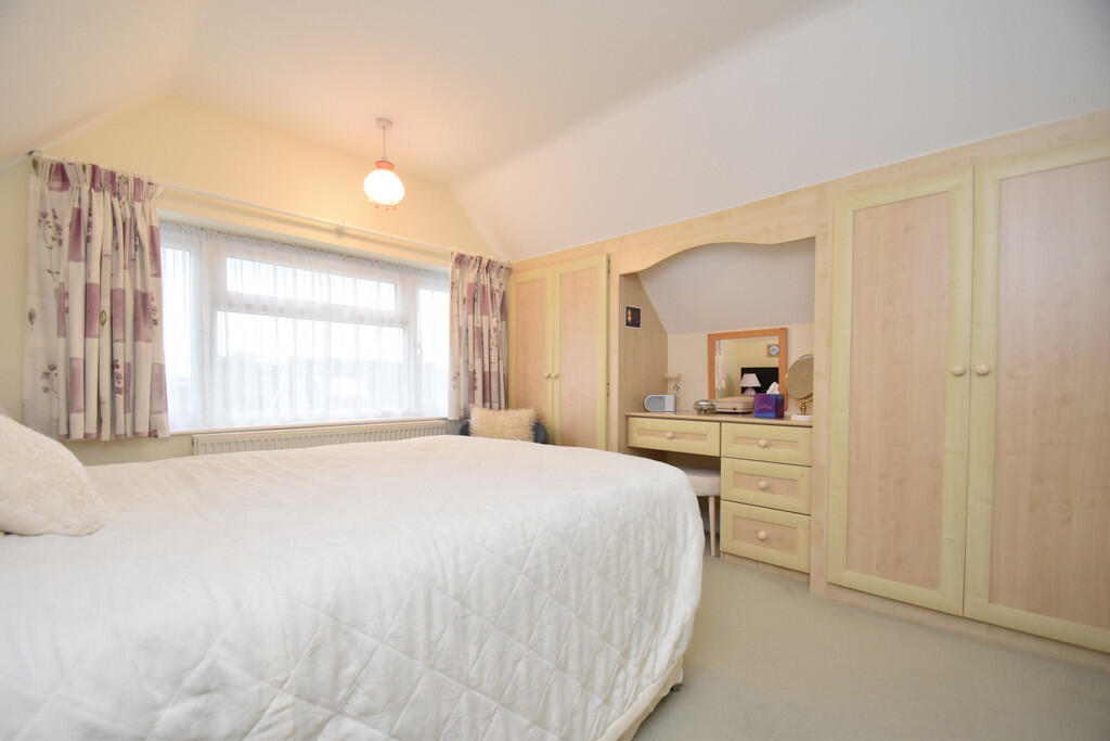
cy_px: 370
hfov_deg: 100.4
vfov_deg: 77.3
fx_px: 463
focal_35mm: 15
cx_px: 555
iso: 800
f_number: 4.5
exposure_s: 1/160
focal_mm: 10
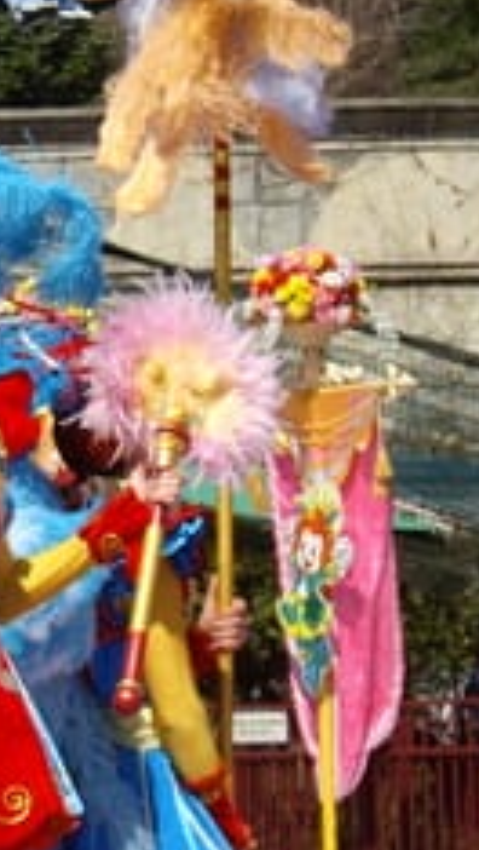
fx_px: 7593
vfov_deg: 6.4
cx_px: -639
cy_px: 418
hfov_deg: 3.6
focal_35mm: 337
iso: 64
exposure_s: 1/400
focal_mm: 23.7
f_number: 5.4
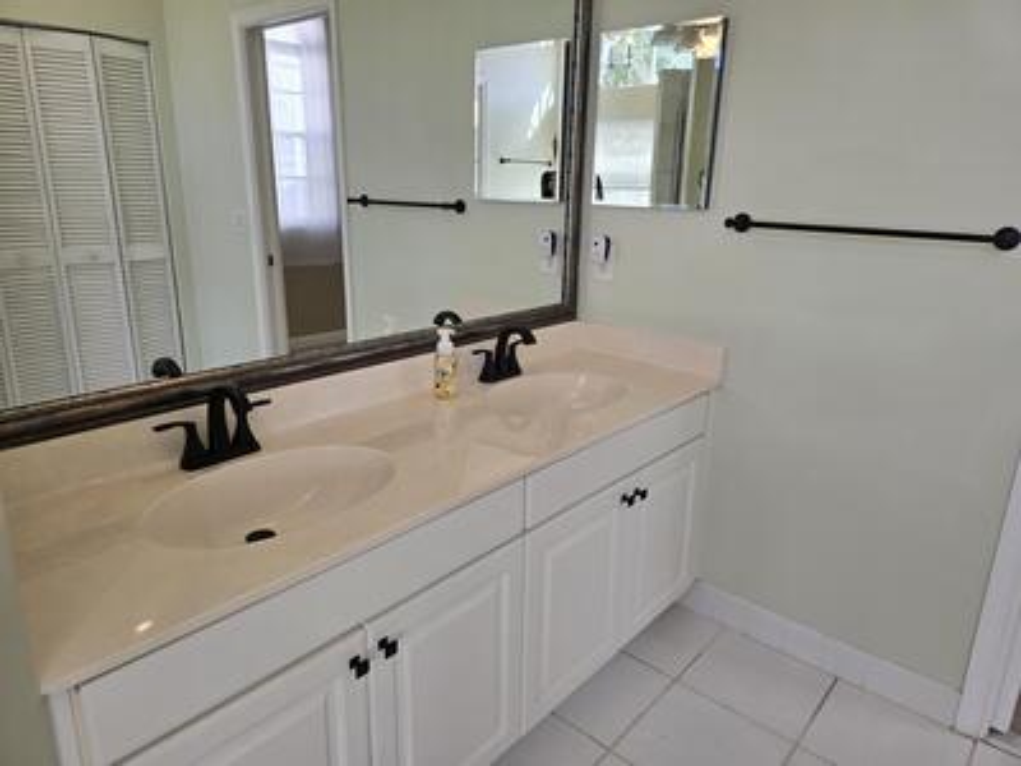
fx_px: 678
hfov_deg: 73.9
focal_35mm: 23
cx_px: 510
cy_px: 383
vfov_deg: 58.9
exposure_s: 1/120
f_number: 1.7
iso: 32
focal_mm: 6.3
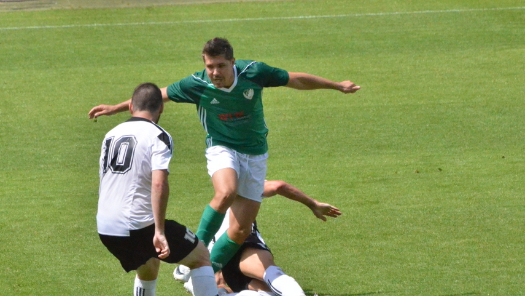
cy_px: 163
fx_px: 9188
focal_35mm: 660
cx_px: 217
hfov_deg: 3.3
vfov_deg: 1.8
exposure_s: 1/8000
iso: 6400
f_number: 13
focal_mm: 300
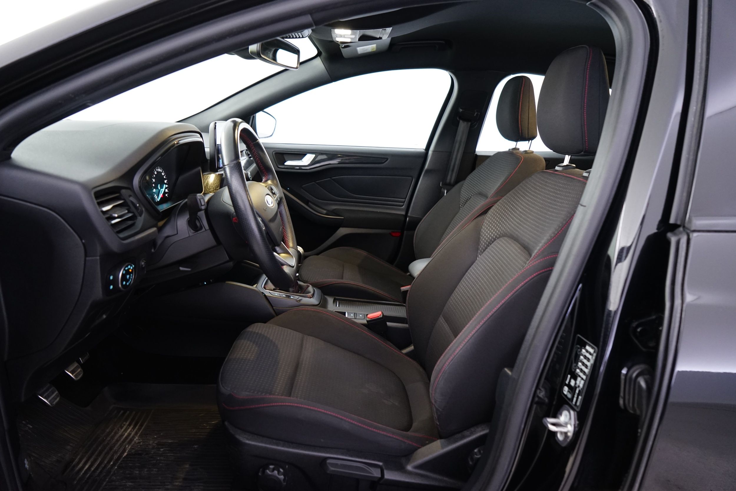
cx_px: 368
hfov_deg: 73.7
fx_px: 491
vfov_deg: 53.1
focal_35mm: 24
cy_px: 246
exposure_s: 1/10
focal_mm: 24
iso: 1600
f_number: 4
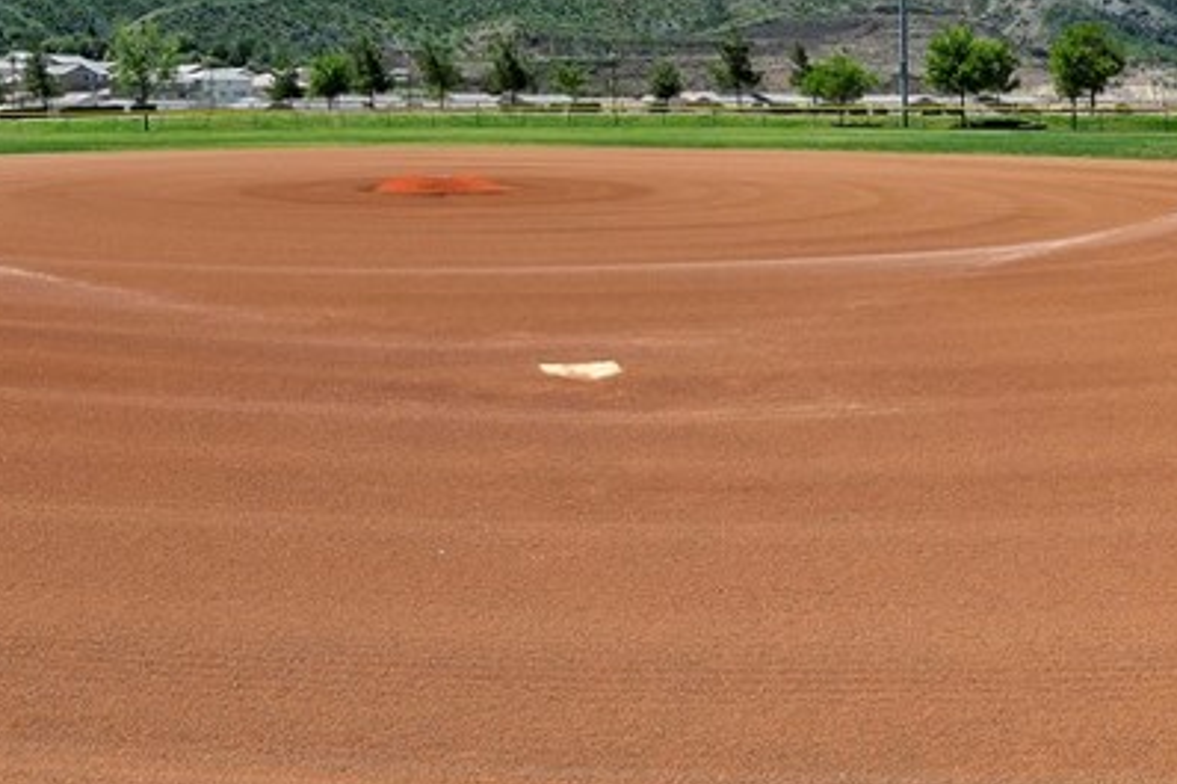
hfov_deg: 51.8
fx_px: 1176
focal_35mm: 36
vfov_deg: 34.6
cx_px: 358
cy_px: 70
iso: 500
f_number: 20
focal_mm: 14
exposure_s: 1/320
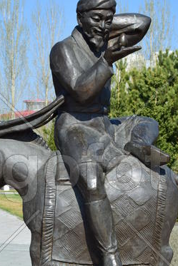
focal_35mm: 98
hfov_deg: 14.0
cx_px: 77
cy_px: 173
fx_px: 726
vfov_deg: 20.7
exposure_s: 1/250
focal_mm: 42
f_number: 8
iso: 100
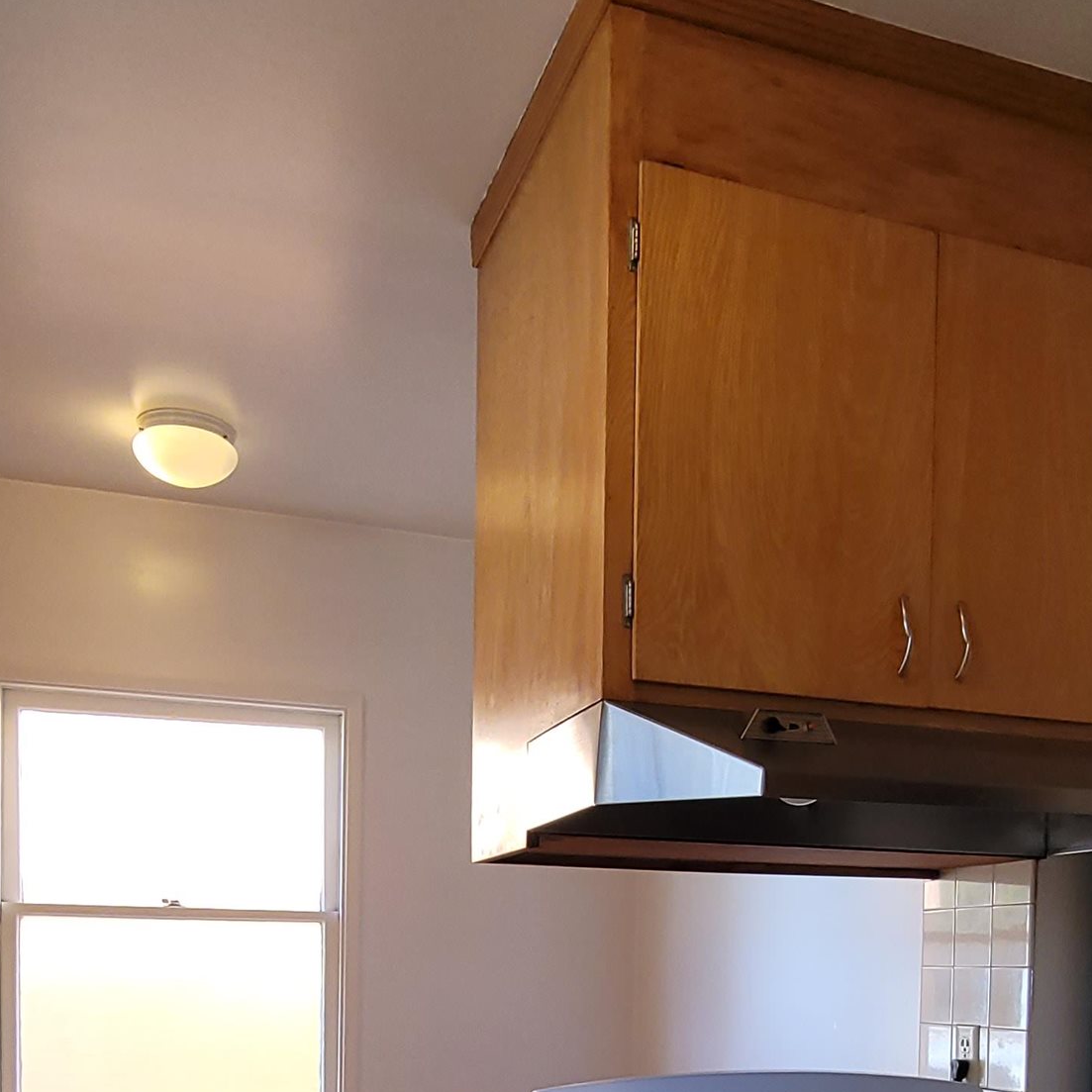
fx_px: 1142
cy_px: 1010
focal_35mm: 32
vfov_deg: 45.6
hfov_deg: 51.1
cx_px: 563
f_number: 2.2
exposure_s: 1/120
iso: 100
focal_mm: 2.2
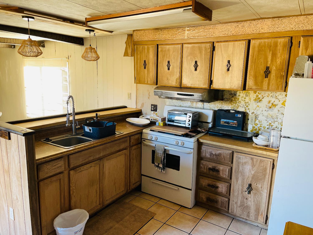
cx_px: 156
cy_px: 118
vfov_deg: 53.1
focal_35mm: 26
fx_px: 235
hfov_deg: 67.3
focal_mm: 5.1
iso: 200
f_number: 1.6
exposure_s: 1/60
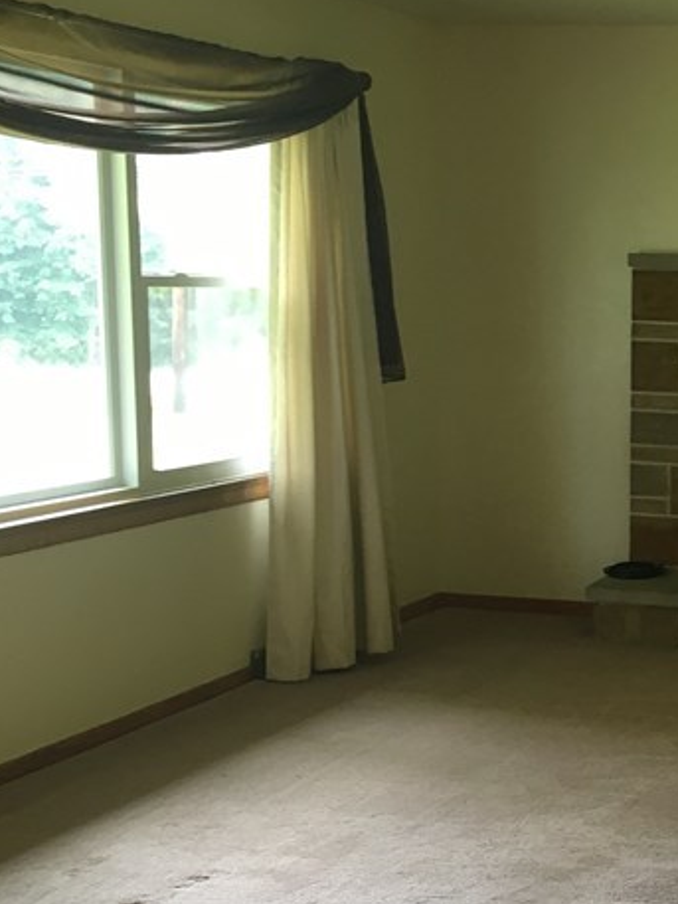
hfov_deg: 20.8
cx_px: 846
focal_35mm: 65
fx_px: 1697
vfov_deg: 29.8
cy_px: 510
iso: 80
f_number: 2.2
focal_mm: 4.15
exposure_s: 1/30
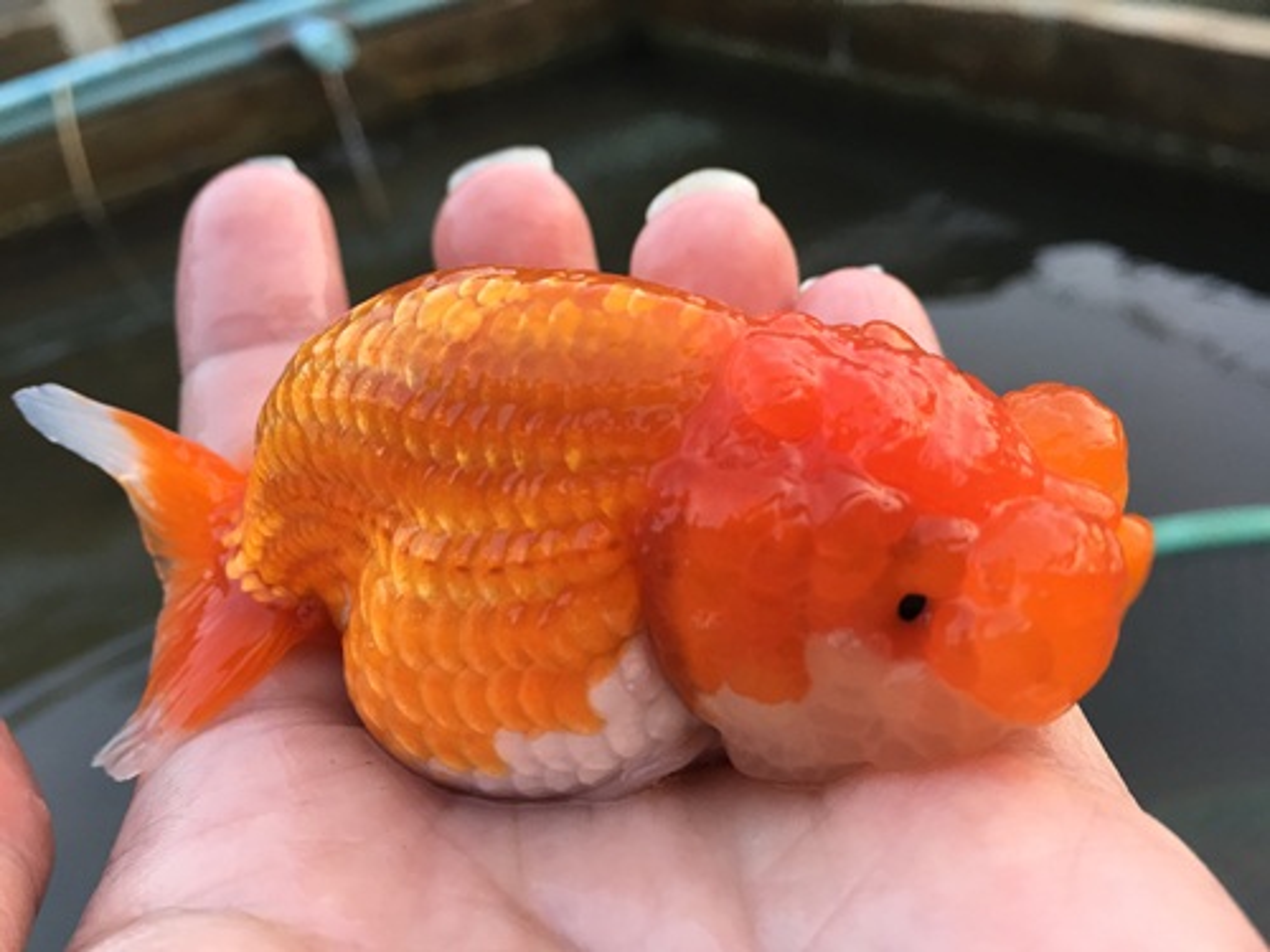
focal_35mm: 29
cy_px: 476
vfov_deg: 48.2
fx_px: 1064
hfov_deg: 61.7
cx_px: 635
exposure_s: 1/30
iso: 40
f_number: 2.2
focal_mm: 4.15
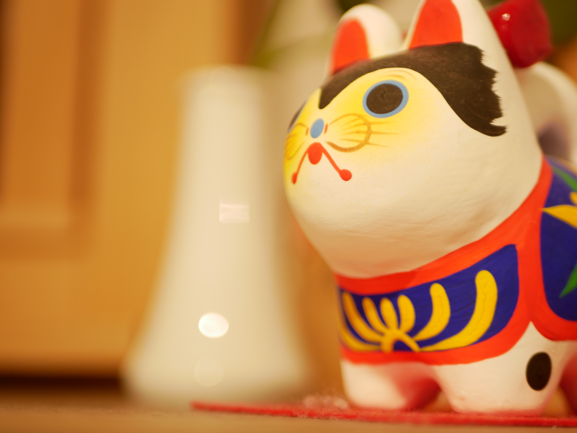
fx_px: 1051
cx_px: 297
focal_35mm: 63
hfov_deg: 30.7
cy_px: 189
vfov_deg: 23.3
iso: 200
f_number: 1.7
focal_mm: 25
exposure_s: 1/30
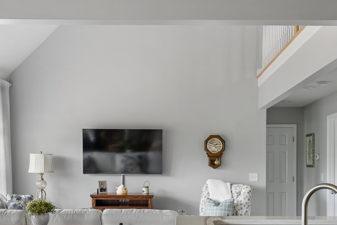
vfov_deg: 25.3
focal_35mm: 53
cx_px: 175
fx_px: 496
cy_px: 163
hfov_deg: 37.5
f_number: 7.1
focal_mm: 34
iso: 640
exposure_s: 1/8
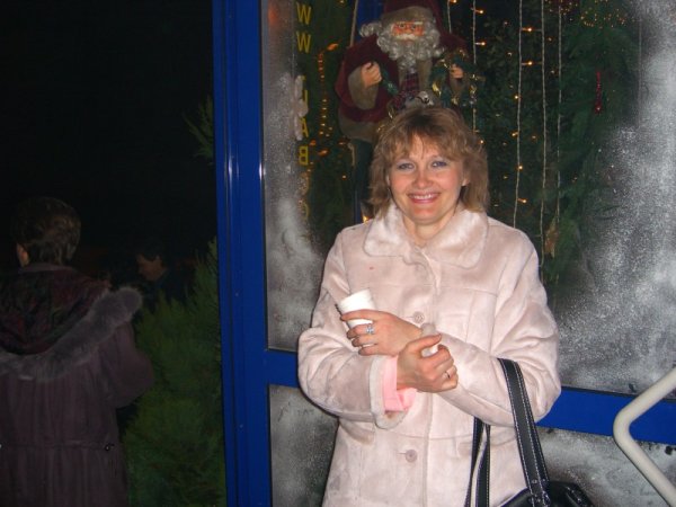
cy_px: 254
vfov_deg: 37.7
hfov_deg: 49.0
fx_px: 742
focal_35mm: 38
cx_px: 338
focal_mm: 7.9
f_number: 2.8
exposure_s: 1/60
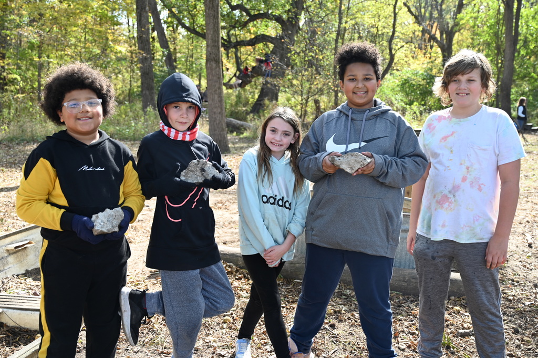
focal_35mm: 35
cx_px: 269
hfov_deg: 54.5
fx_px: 523
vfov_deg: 37.8
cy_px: 179
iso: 280
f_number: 4
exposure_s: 1/250
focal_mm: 35
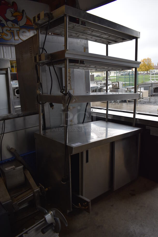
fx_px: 177
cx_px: 79
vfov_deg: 67.3
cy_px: 118
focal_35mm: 27
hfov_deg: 48.0
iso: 320
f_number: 5.6
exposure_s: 1/250
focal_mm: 18
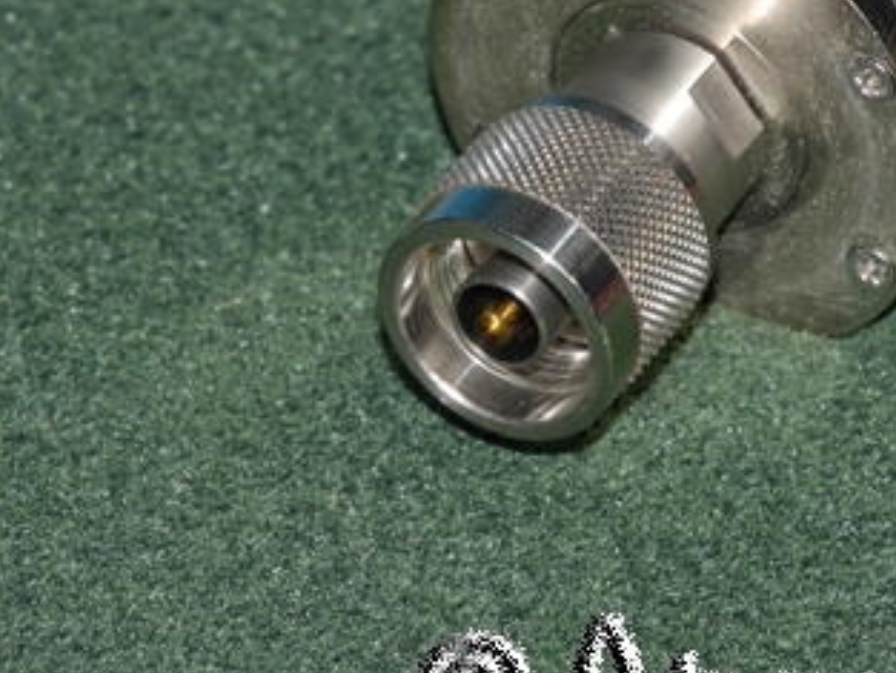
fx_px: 9270
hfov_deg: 5.5
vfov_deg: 4.2
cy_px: 347
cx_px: 538
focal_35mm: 358
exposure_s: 1/30
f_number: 14
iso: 400
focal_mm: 140
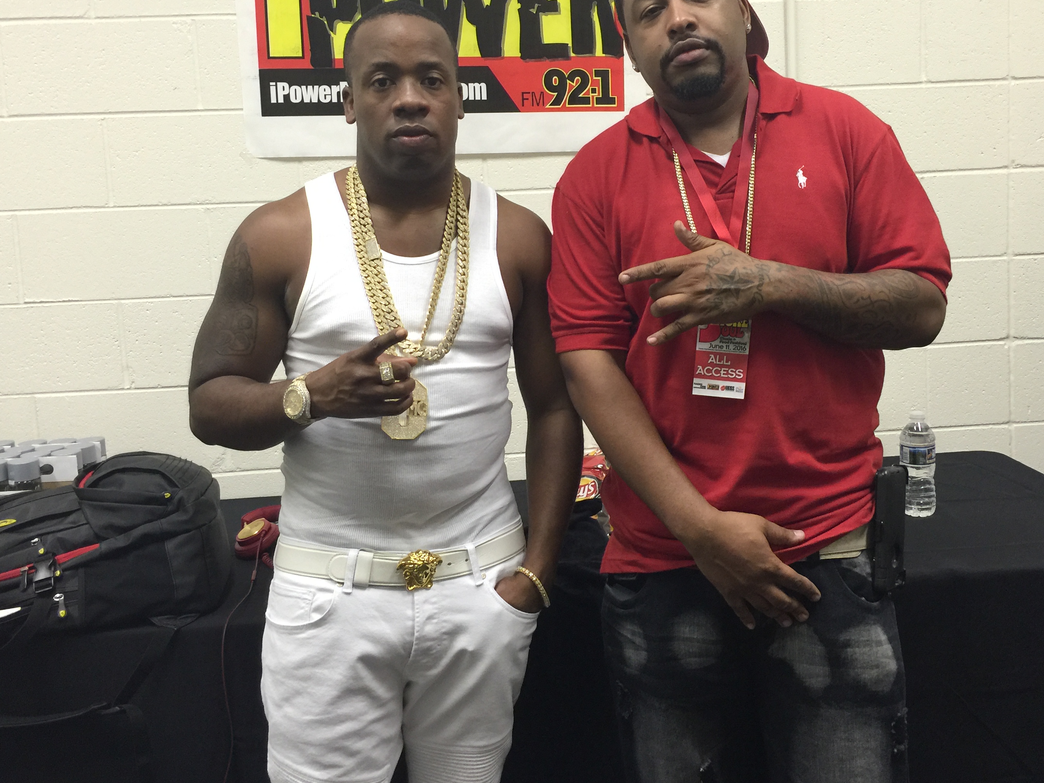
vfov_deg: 40.5
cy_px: 316
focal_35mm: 35
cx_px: 576
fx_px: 1056
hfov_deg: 52.5
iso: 80
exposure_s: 1/15
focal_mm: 4.15
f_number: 2.2
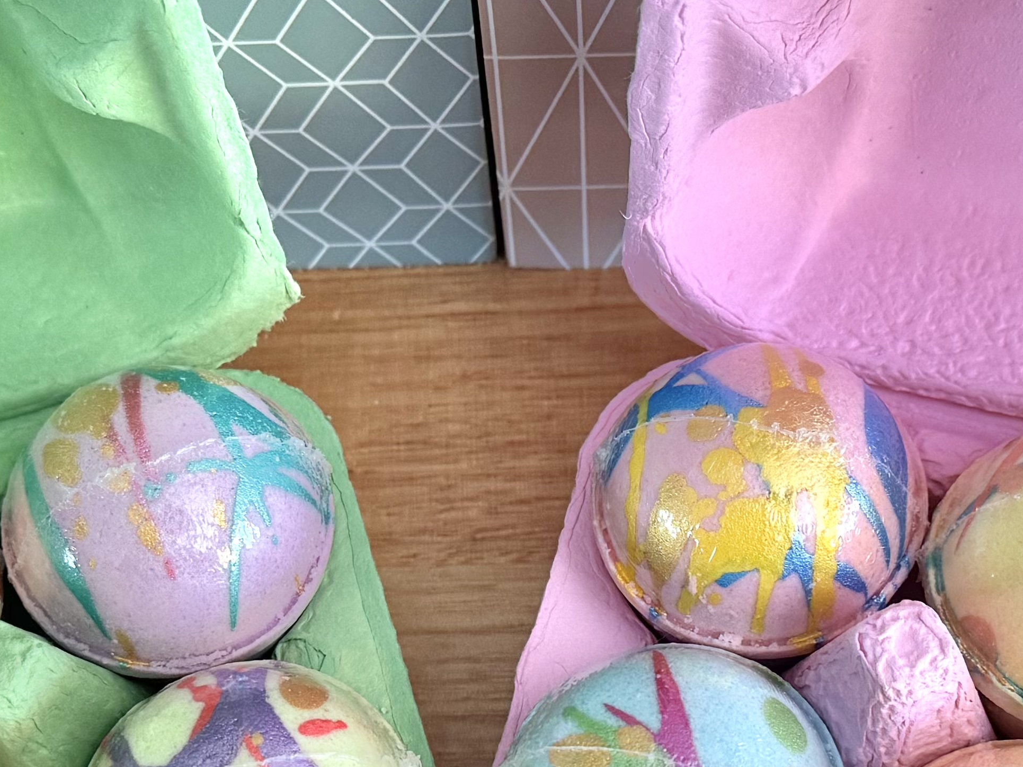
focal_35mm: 71
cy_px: 572
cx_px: 492
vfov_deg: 20.6
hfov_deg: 27.4
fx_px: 2098
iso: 200
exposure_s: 1/73
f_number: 1.78
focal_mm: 6.76
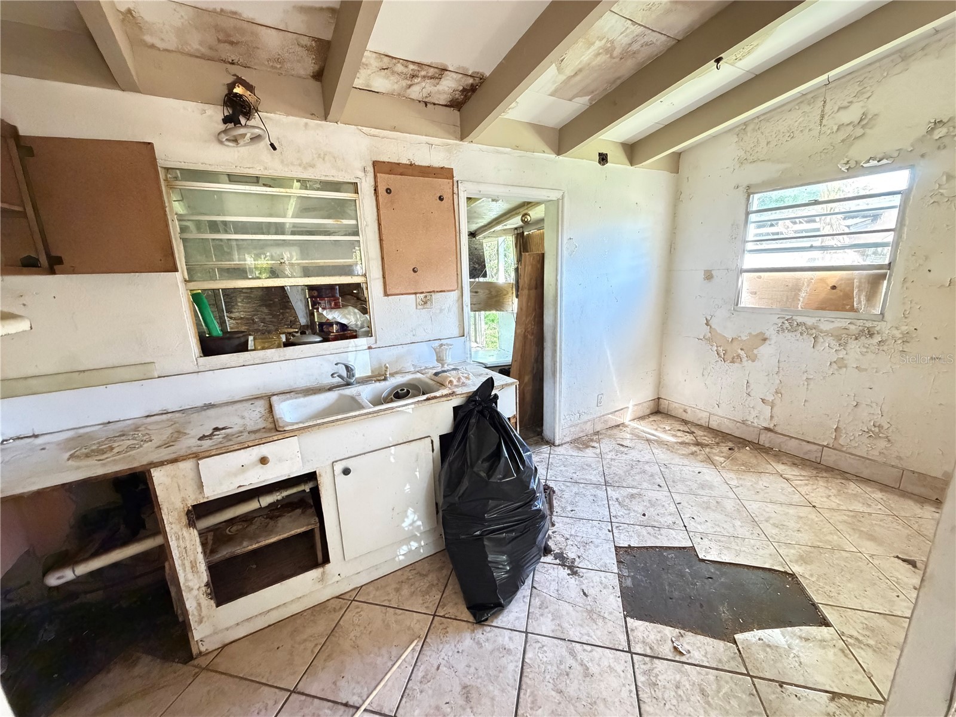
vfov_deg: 85.7
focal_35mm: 14
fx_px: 387
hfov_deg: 102.1
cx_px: 478
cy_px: 358
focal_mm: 2.22
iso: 1250
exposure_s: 1/60
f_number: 2.2
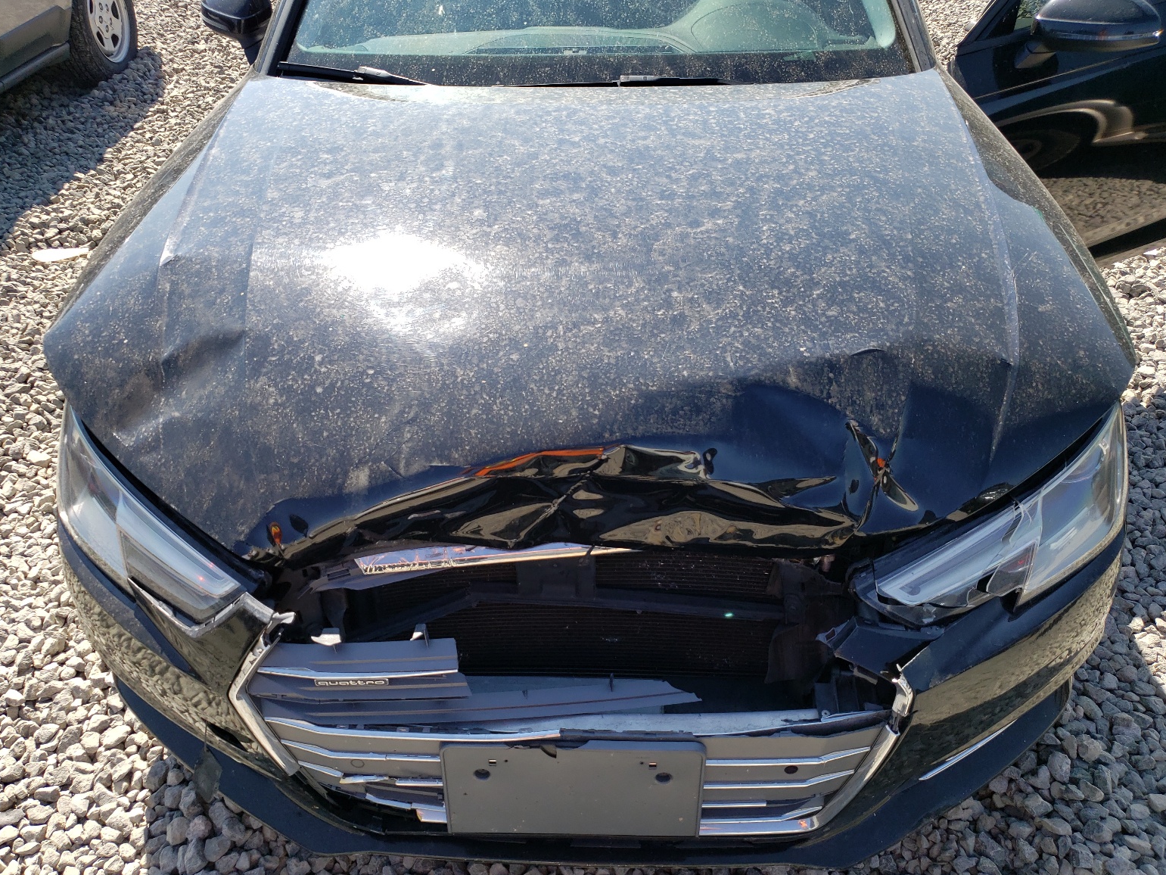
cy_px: 430
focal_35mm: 27
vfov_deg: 51.4
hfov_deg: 65.3
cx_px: 582
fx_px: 910
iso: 50
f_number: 1.5
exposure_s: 1/1111
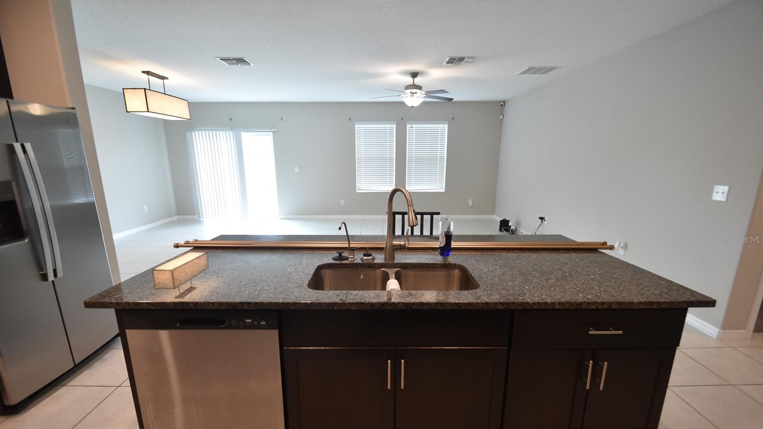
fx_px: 324
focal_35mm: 16
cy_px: 239
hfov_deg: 99.4
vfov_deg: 66.9
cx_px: 380
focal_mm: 10
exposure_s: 1/90
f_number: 3.5
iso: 800
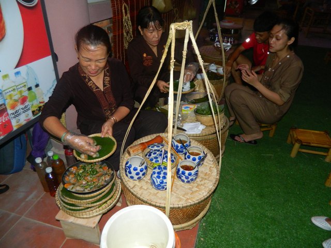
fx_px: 239
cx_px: 166
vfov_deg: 54.9
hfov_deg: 69.4
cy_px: 124
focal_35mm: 25
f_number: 3.1
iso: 200
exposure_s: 1/30
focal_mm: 4.5
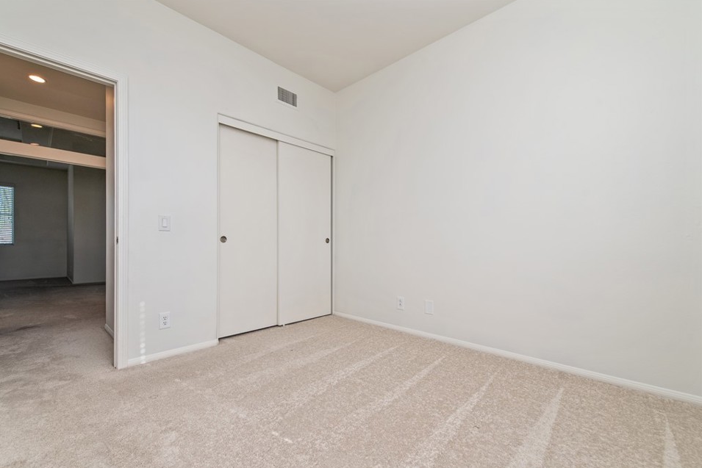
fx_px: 293
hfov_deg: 100.2
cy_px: 246
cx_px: 329
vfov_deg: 77.3
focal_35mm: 15
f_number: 5.6
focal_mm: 14
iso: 160
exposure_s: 1/125
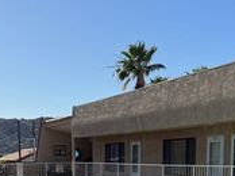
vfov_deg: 20.0
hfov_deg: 28.1
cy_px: 209
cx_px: 84
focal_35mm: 69
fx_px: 468
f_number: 1.78
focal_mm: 6.76
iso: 80
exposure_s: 1/5348
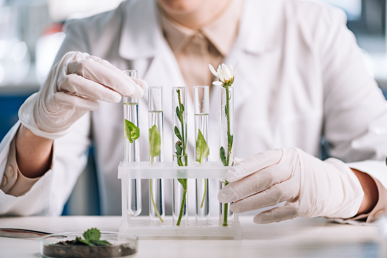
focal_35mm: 105
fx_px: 1129
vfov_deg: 13.0
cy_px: 129
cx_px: 194
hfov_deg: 19.5
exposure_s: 1/200
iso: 160
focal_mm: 105
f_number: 3.5
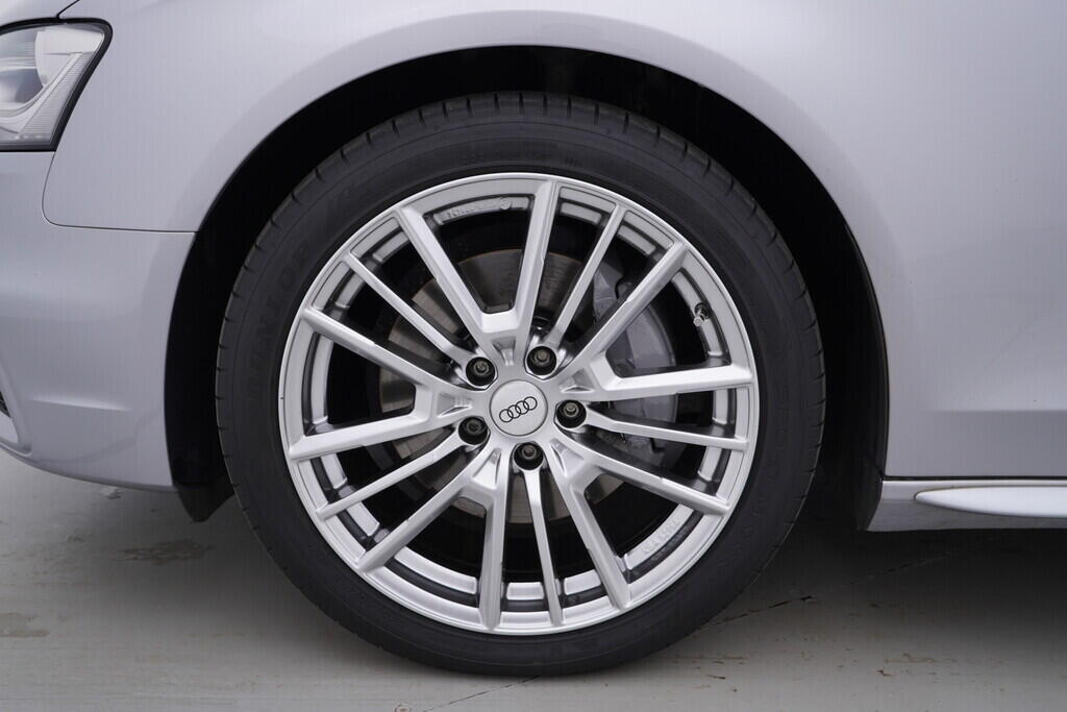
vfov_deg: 36.9
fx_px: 1067
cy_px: 356
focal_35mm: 36
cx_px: 534
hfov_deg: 53.1
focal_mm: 24
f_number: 4
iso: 125
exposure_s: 1/80
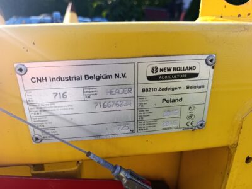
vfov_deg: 58.9
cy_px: 94
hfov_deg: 73.9
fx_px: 167
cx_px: 126
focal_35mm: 23
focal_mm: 6.14
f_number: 1.6
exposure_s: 1/141
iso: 50
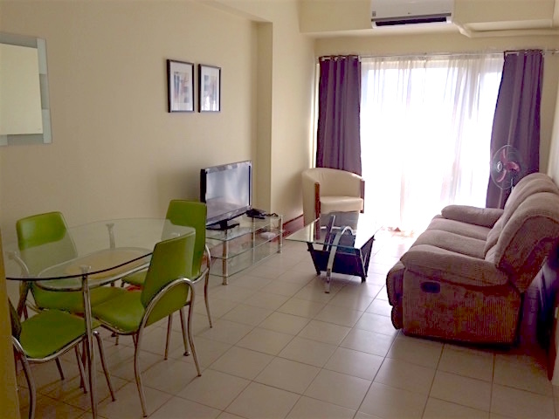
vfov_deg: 48.2
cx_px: 280
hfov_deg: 61.7
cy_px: 210
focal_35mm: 29
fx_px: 468
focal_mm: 4.15
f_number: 2.2
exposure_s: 1/120
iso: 32
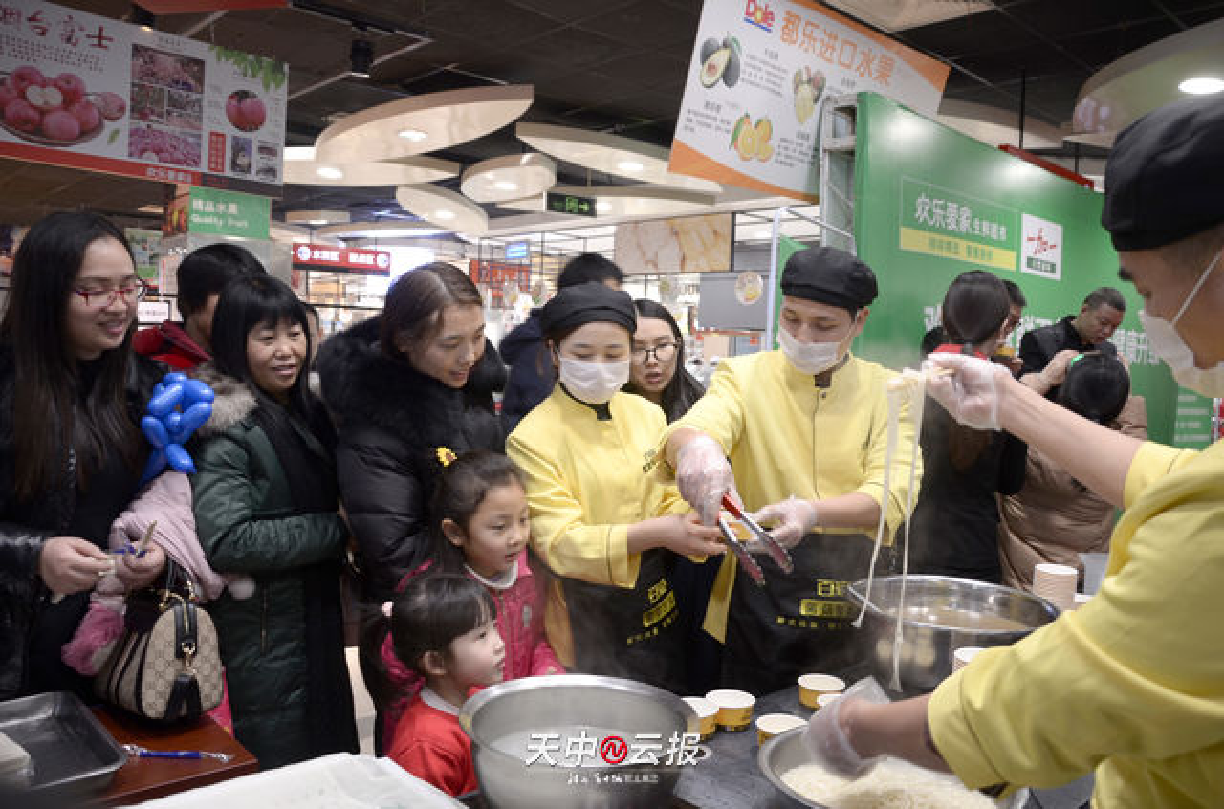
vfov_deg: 47.7
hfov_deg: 67.5
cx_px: 612
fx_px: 916
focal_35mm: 27
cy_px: 404
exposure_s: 1/25
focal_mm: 18
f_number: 3.5
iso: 400
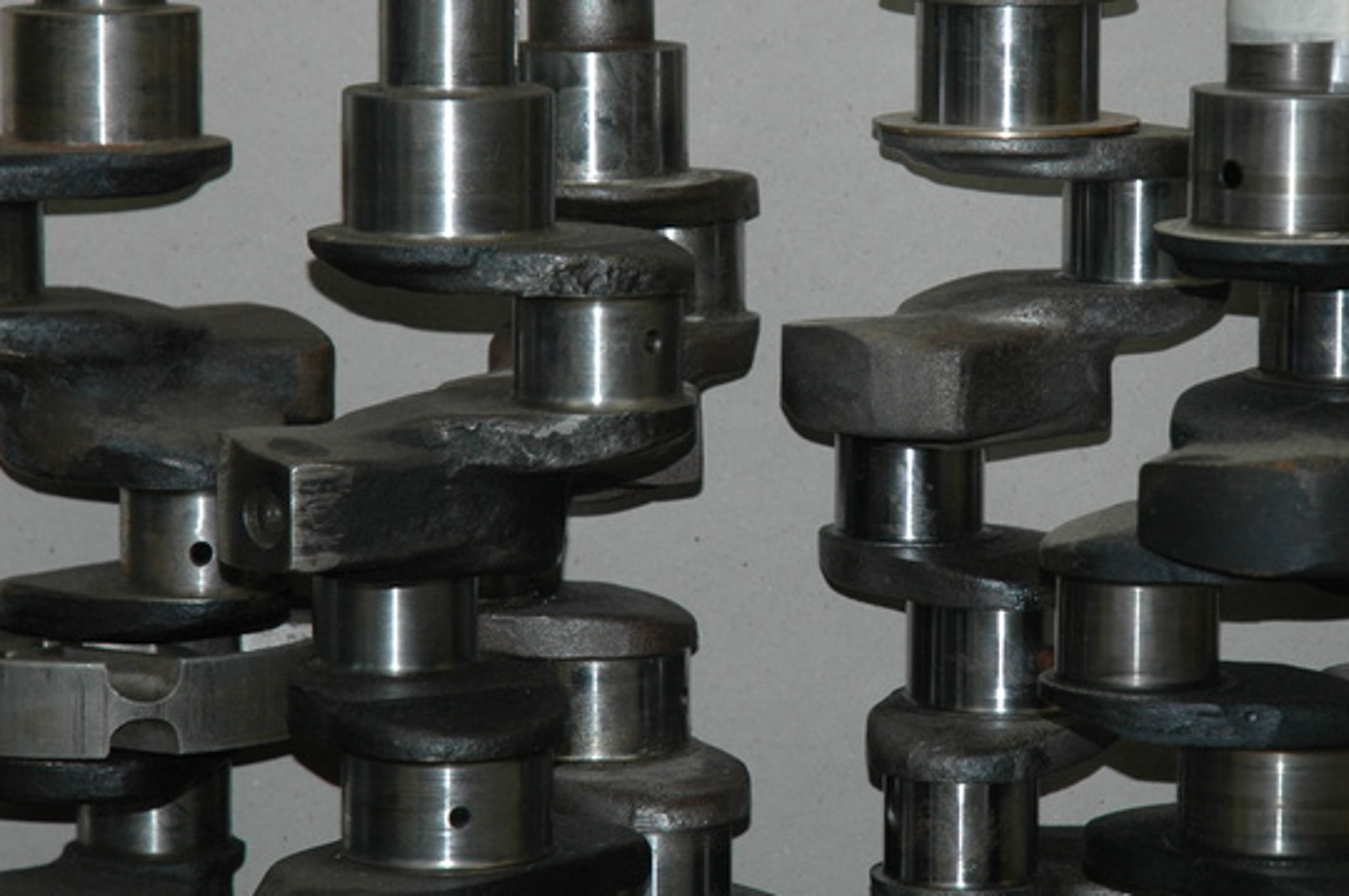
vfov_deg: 7.8
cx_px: 919
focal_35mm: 175
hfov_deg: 11.7
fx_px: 6552
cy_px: 282
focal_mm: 70
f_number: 4.5
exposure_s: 1/60
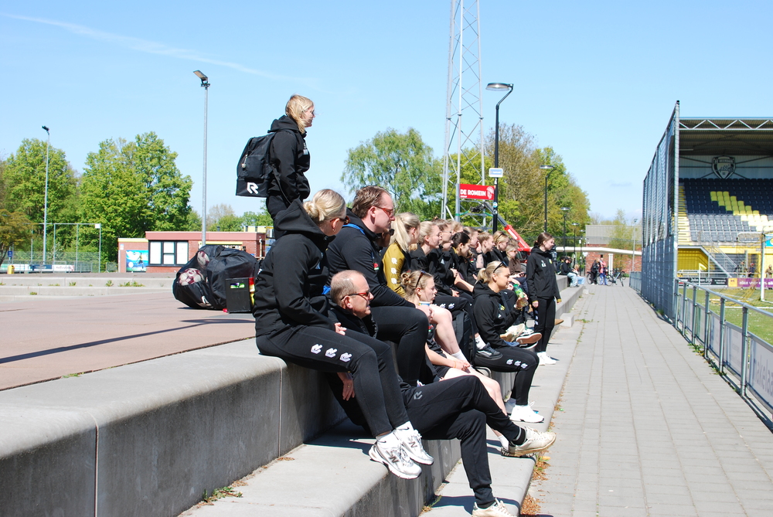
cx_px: 386
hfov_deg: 37.8
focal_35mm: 52
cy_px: 258
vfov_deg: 25.8
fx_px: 1128
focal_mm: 35
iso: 100
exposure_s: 1/200
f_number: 7.1
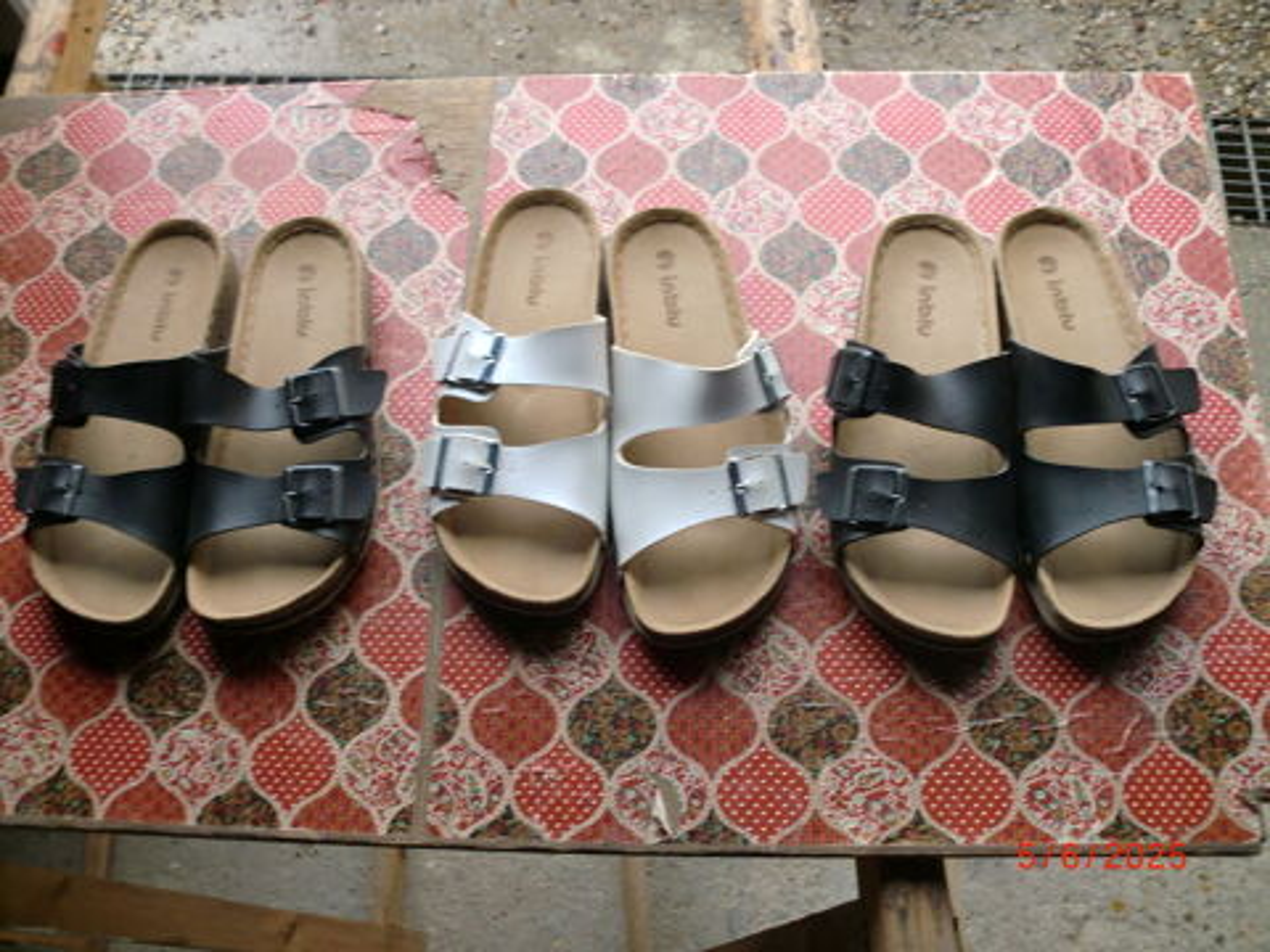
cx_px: 635
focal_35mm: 35
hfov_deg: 52.6
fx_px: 1284
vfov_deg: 40.7
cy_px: 476
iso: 125
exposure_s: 1/60
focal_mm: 6.3
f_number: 3.1
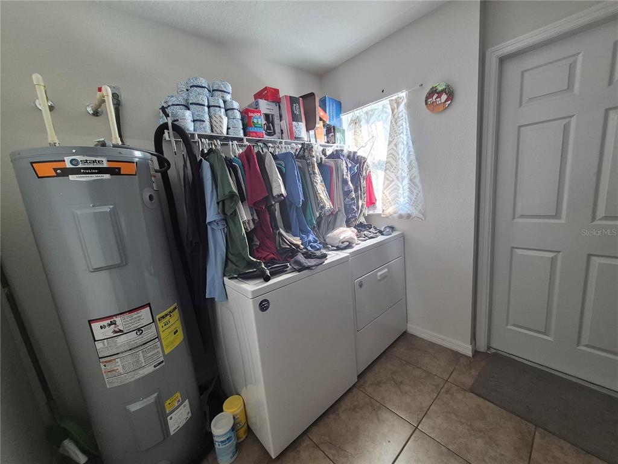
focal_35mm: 13
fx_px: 232
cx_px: 309
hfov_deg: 106.2
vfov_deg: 89.9
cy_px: 232
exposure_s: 1/60
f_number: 2.2
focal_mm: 1.74
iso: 250
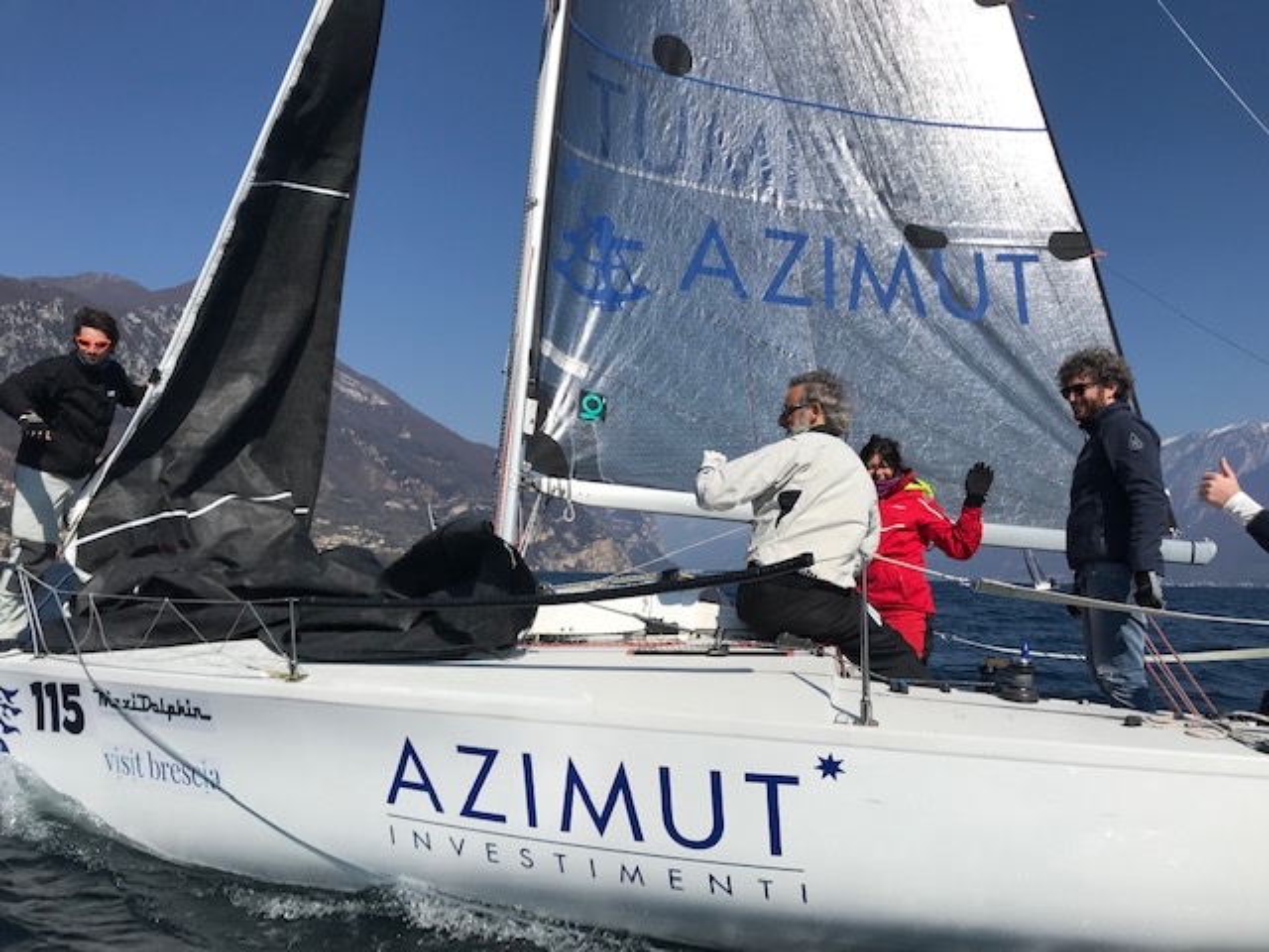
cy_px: 476
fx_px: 1026
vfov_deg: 49.7
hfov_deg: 63.4
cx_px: 634
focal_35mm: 28
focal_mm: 3.99
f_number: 1.8
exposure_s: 1/5051
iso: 20
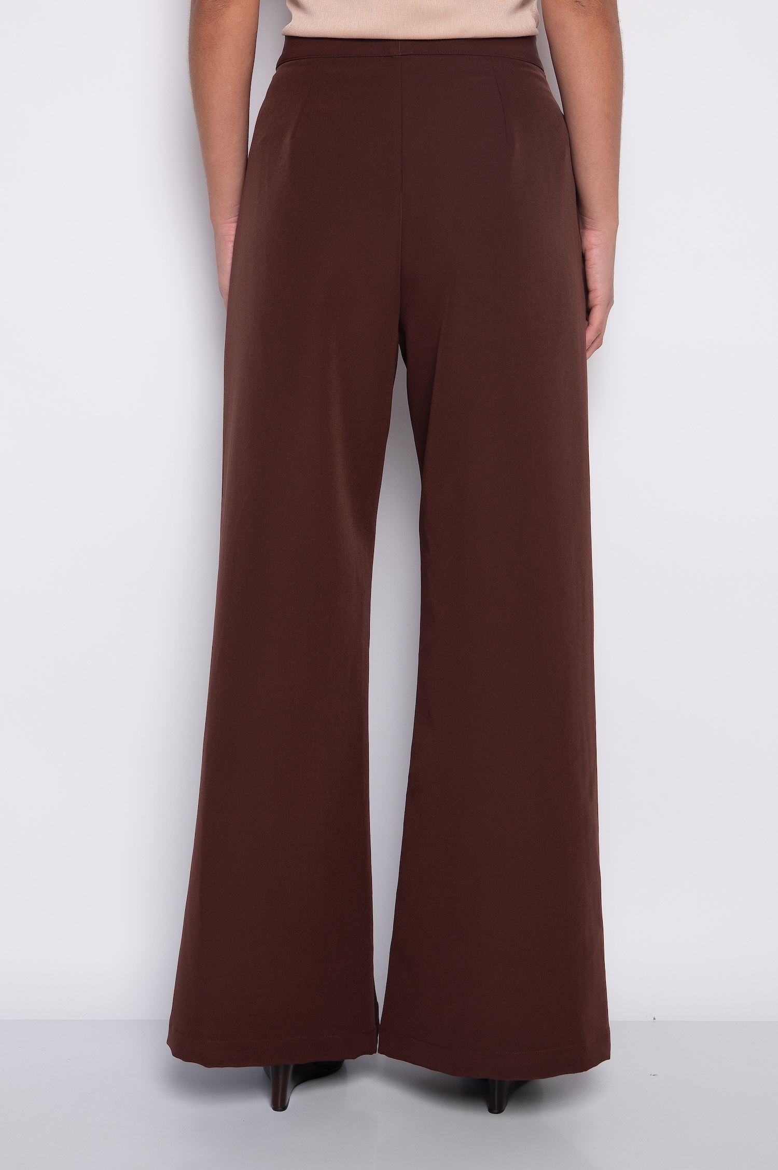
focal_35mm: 46
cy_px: 585
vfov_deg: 42.8
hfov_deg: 29.2
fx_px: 1493
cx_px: 389
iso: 200
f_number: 5.6
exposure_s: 1/160
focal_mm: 46
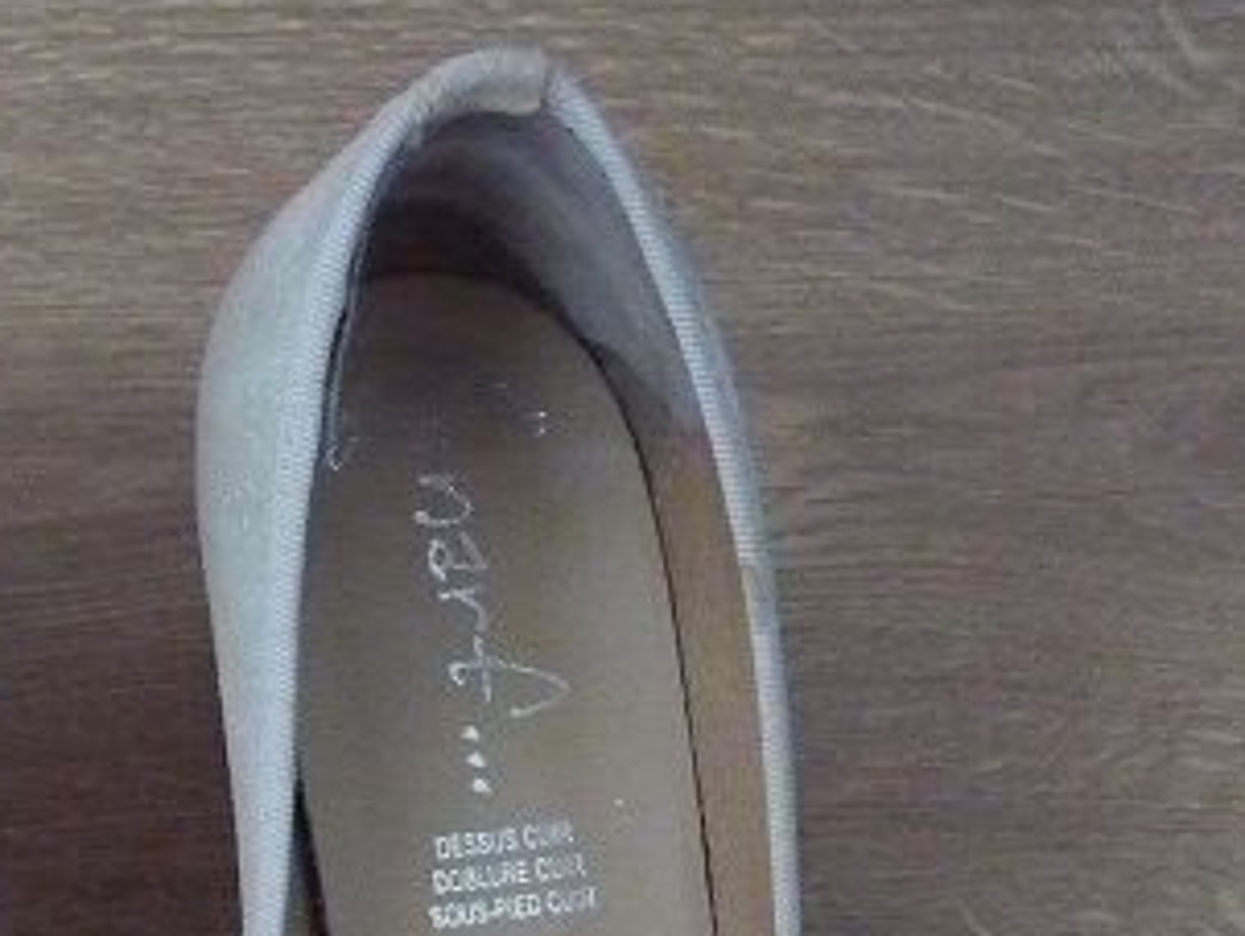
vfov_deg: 17.6
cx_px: -54
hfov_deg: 23.2
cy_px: 1113
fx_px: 2880
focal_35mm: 80
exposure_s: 1/13
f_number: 3.3
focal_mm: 4.7
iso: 800
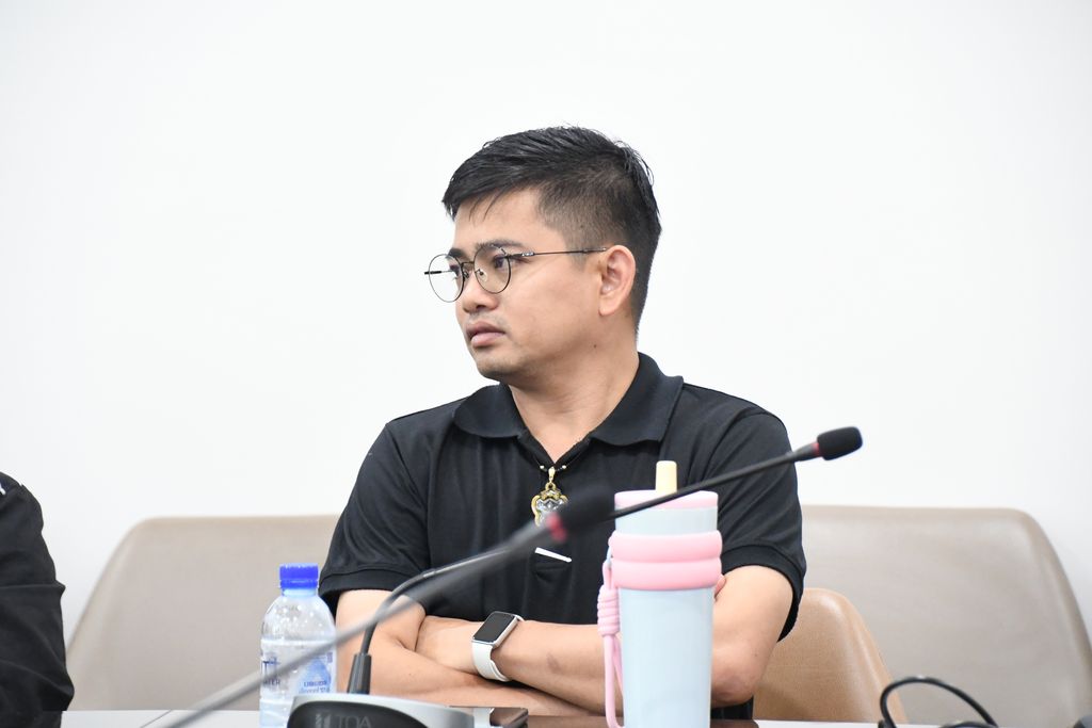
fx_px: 6370
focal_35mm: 210
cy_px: 364
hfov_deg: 9.8
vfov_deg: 6.5
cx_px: 546
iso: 5000
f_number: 6
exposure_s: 1/50
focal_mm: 140
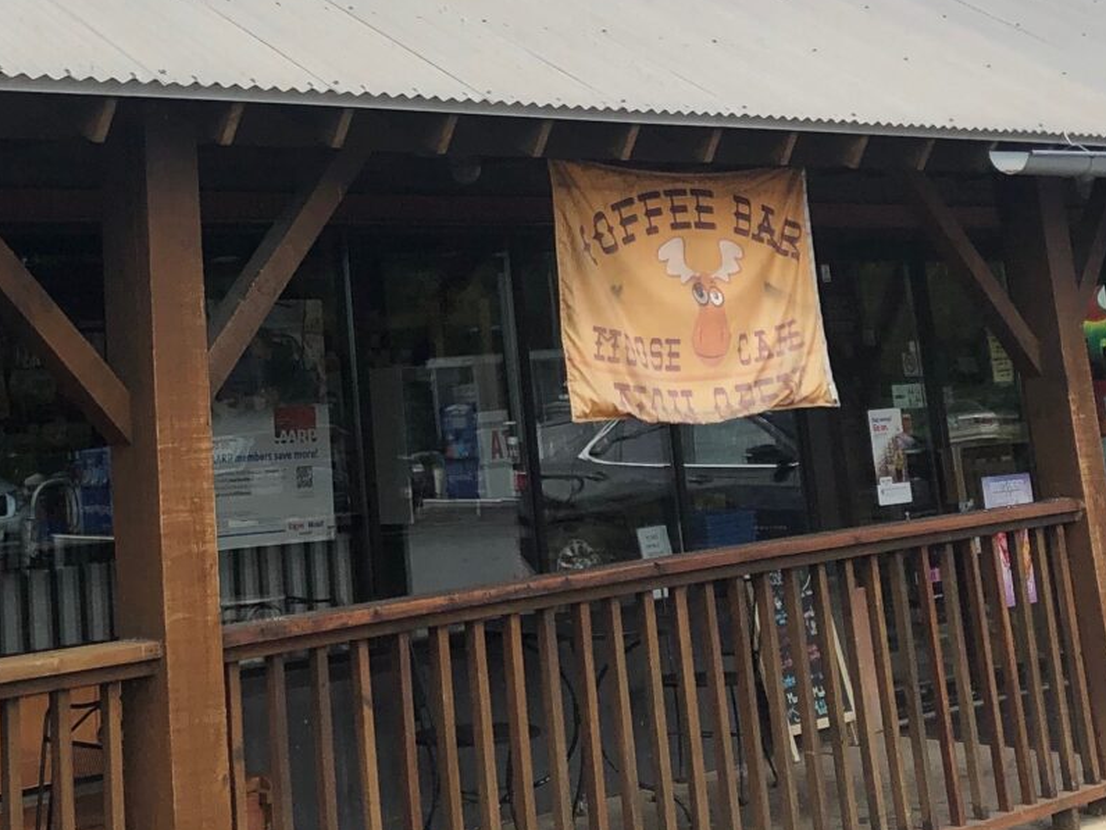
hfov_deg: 26.6
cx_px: 236
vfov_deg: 19.1
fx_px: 2300
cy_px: -220
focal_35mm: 72
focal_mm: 3.99
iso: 20
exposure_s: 1/1621
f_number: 1.8
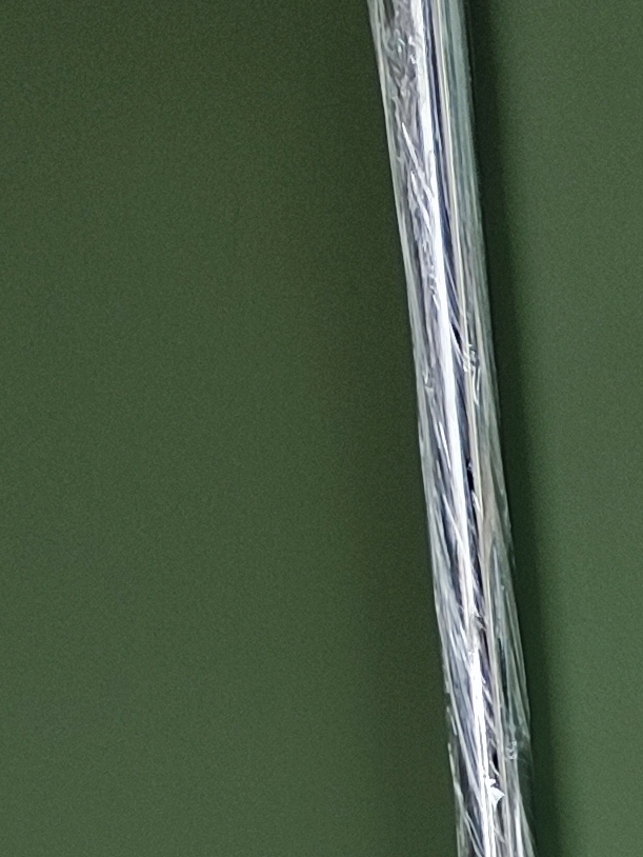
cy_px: 1932
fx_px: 2797
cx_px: 1117
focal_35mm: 113
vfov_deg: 13.6
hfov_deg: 12.2
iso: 137
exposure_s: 1/100
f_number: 1.88
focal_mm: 5.59
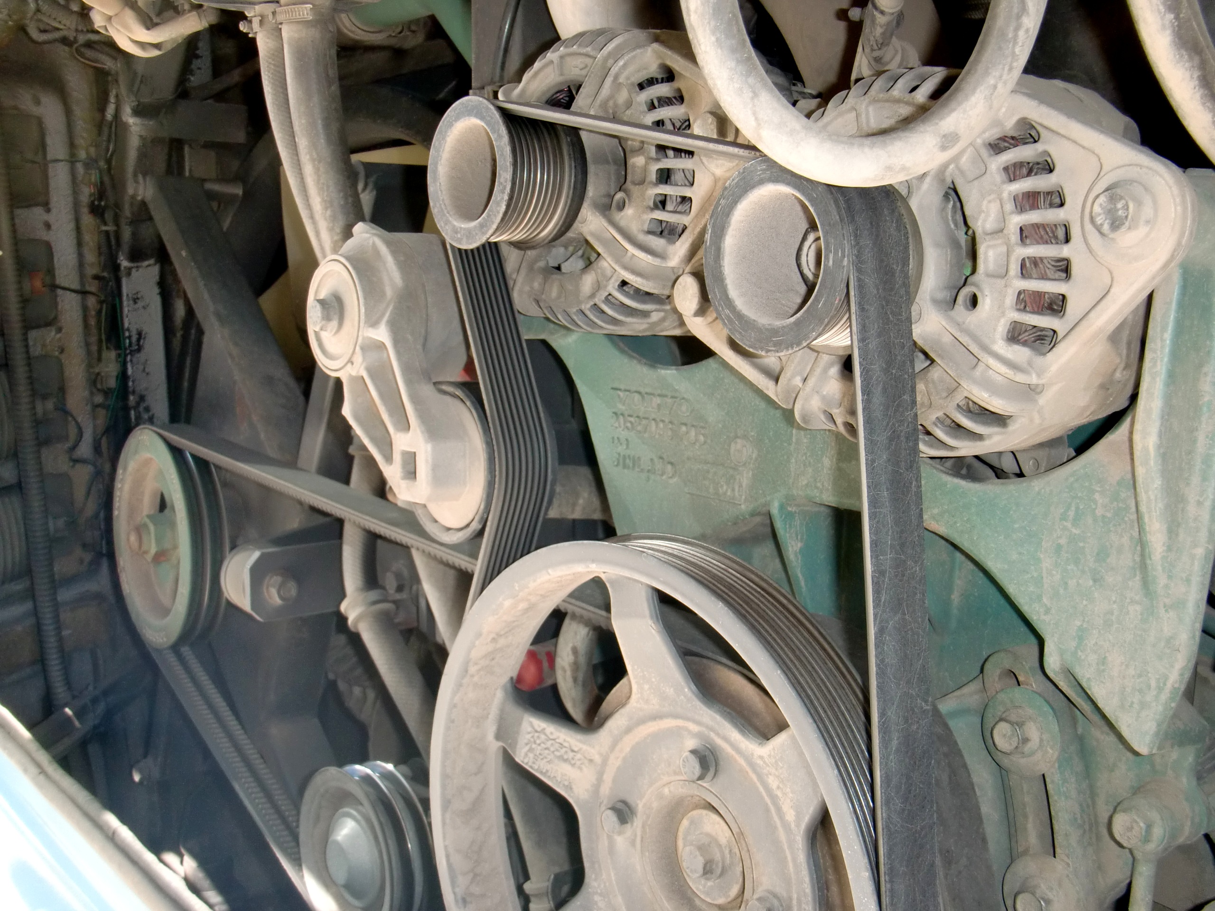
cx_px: 608
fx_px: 1334
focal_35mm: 38
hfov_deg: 49.0
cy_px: 456
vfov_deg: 37.7
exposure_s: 1/60
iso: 125
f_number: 3.9
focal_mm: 6.66
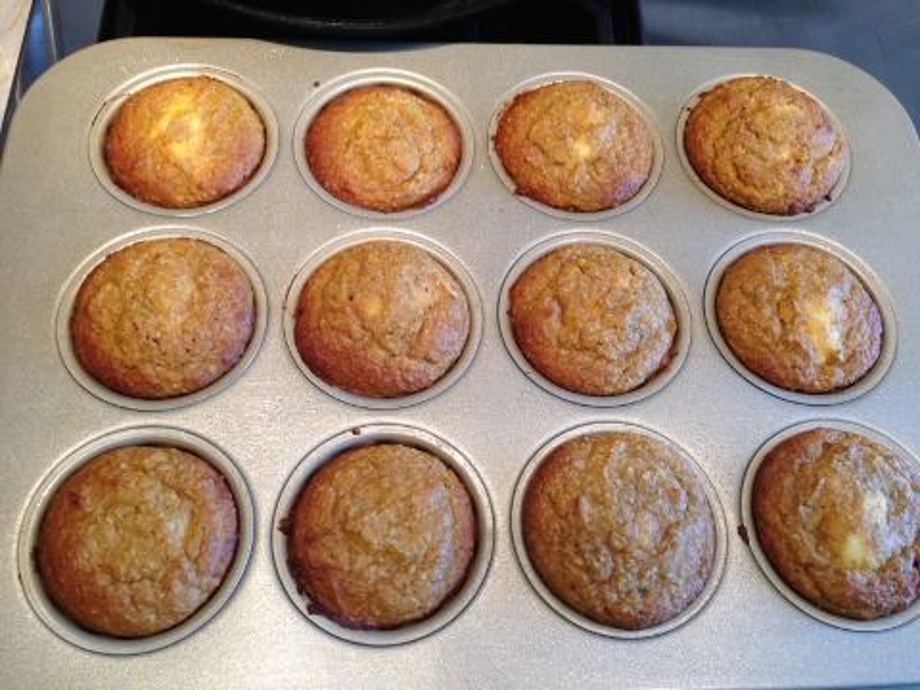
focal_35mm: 33
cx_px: 460
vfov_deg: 42.9
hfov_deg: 55.4
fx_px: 877
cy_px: 345
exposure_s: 1/30
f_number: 2.4
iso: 50
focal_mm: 4.12
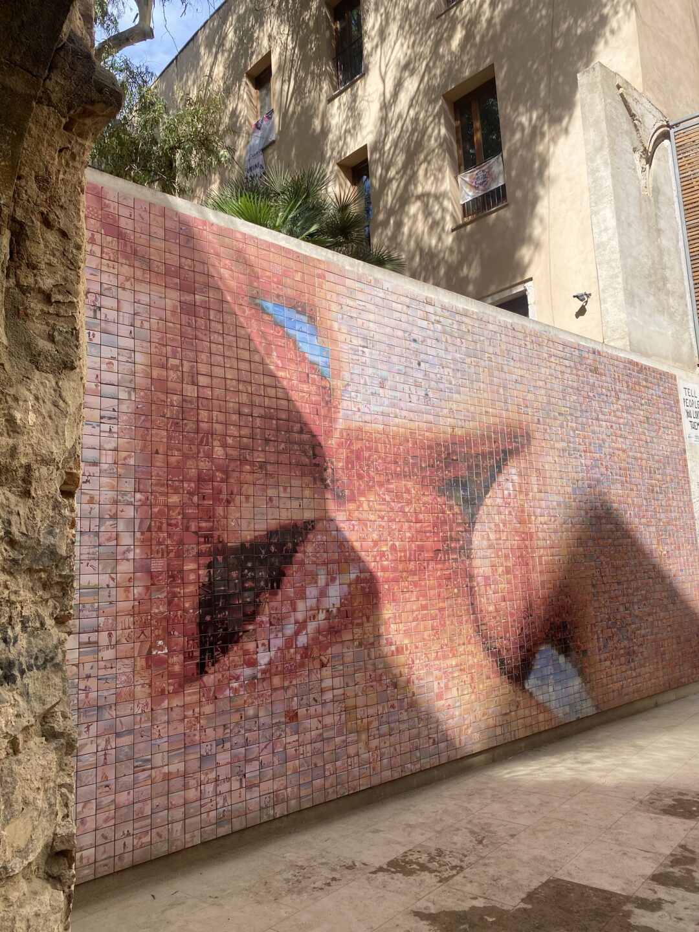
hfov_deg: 53.1
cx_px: 350
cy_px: 466
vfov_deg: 67.3
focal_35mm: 26
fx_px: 700
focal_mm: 4.25
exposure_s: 1/489
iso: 32
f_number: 1.8
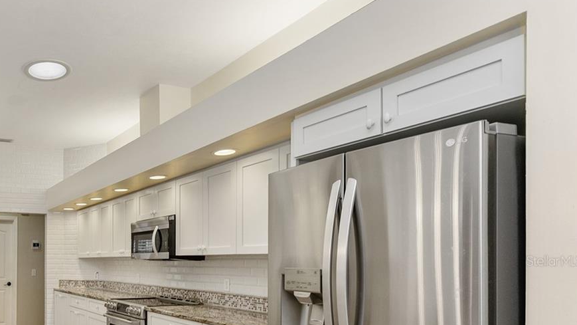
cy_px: 261
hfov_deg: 59.2
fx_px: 413
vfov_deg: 41.1
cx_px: 54
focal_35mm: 27
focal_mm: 14
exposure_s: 1/25
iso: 400
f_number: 7.1
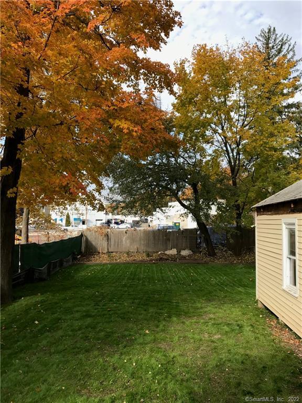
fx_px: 326
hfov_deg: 49.7
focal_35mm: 28
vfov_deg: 63.4
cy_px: 202
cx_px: 151
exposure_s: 1/903
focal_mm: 3.99
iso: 20
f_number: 1.8
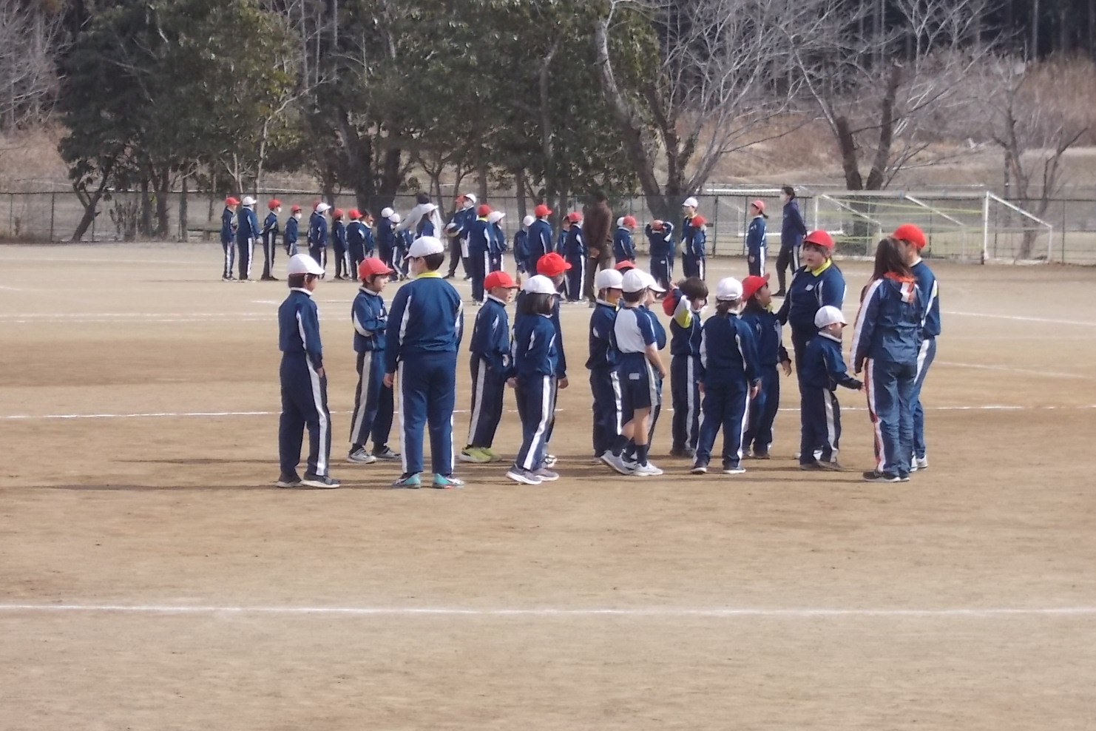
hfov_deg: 14.1
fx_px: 4445
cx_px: 586
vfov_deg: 9.4
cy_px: 373
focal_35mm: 146
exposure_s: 1/500
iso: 200
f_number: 6.5
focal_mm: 23
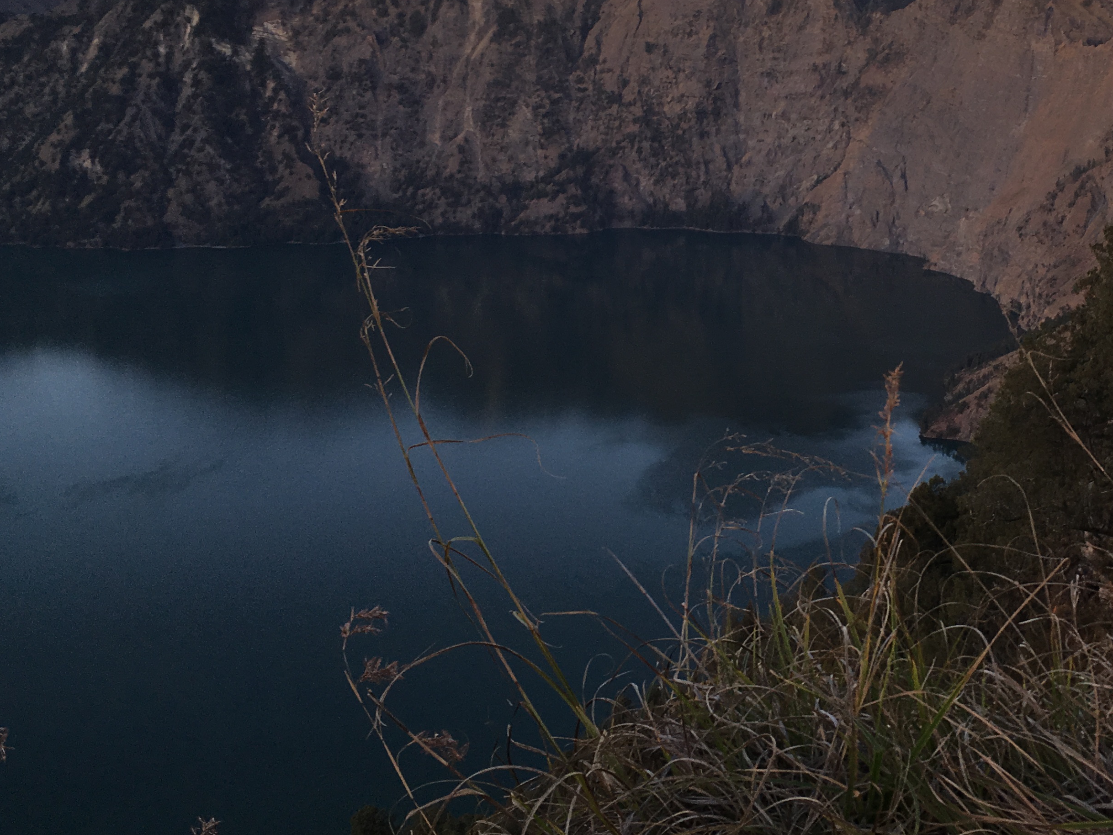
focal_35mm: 48
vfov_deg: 29.9
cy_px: 239
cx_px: 821
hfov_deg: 38.7
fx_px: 1543
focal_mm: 4.15
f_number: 2.2
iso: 25
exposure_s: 1/114
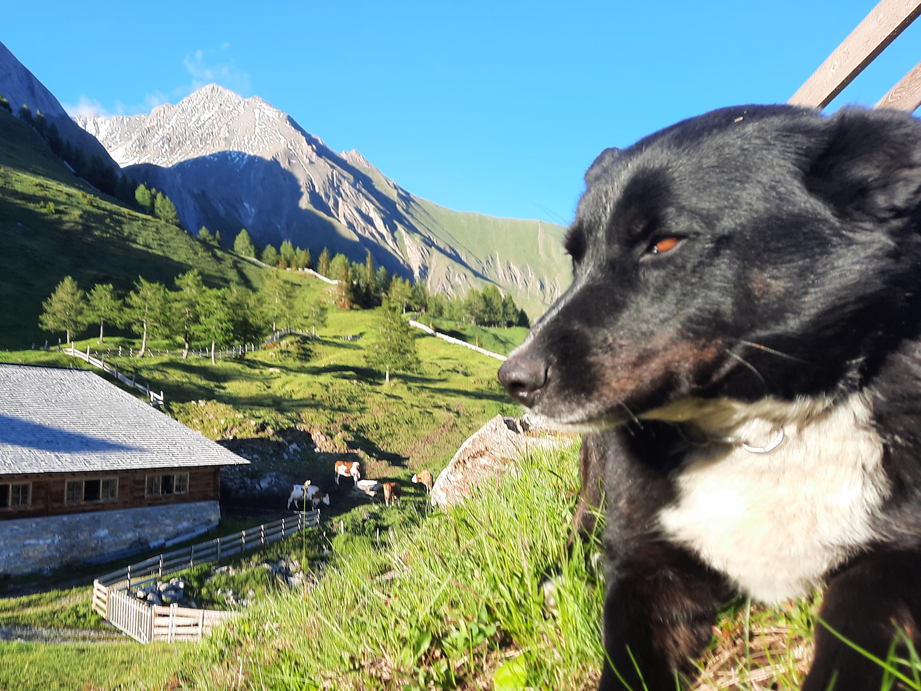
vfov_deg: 44.0
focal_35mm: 32
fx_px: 851
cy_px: 411
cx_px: 357
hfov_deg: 56.3
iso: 32
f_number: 2
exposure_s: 1/339
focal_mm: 4.6
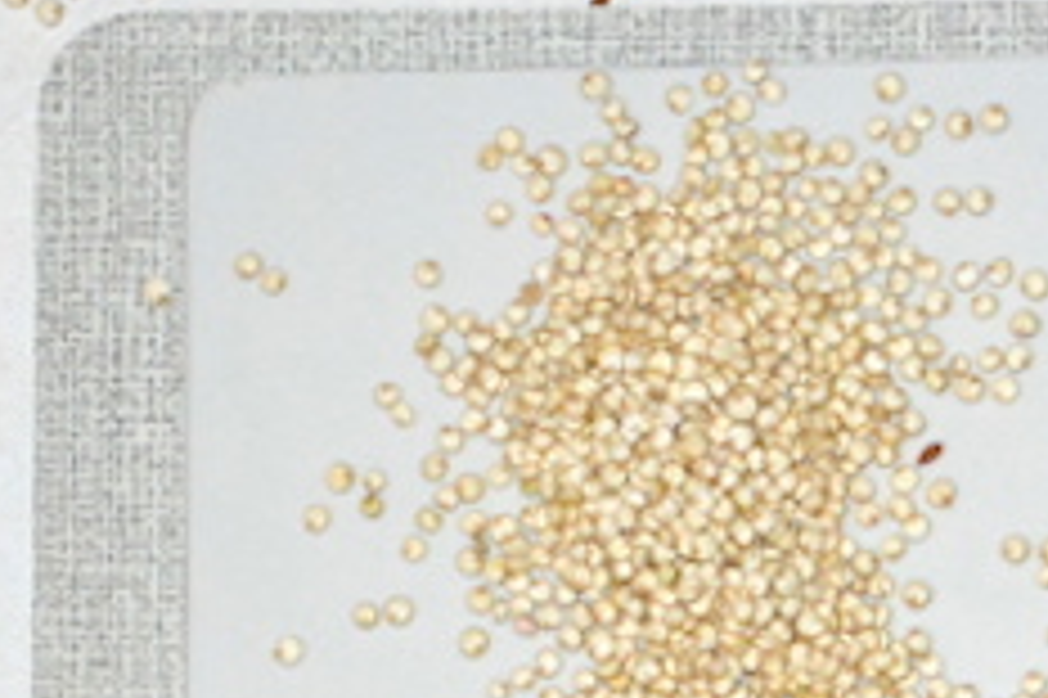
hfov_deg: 6.9
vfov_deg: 4.6
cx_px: 1484
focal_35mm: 294
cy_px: 1668
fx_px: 8552
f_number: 4.5
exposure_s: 1/60
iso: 1100
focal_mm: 38
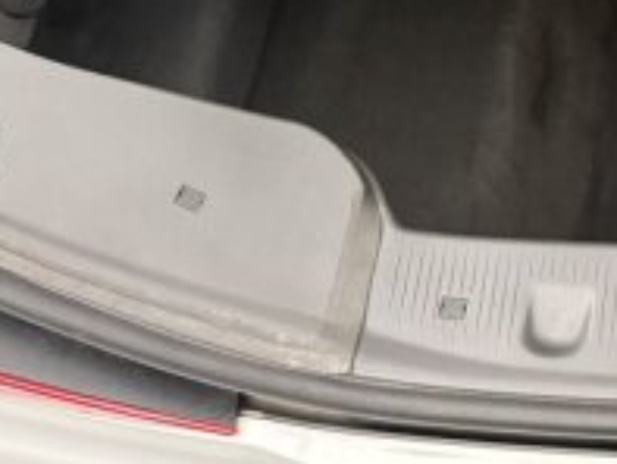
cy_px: -219
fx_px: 1391
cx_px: 843
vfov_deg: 17.2
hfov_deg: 22.0
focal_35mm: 78
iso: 640
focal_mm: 6.76
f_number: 1.78
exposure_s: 1/60
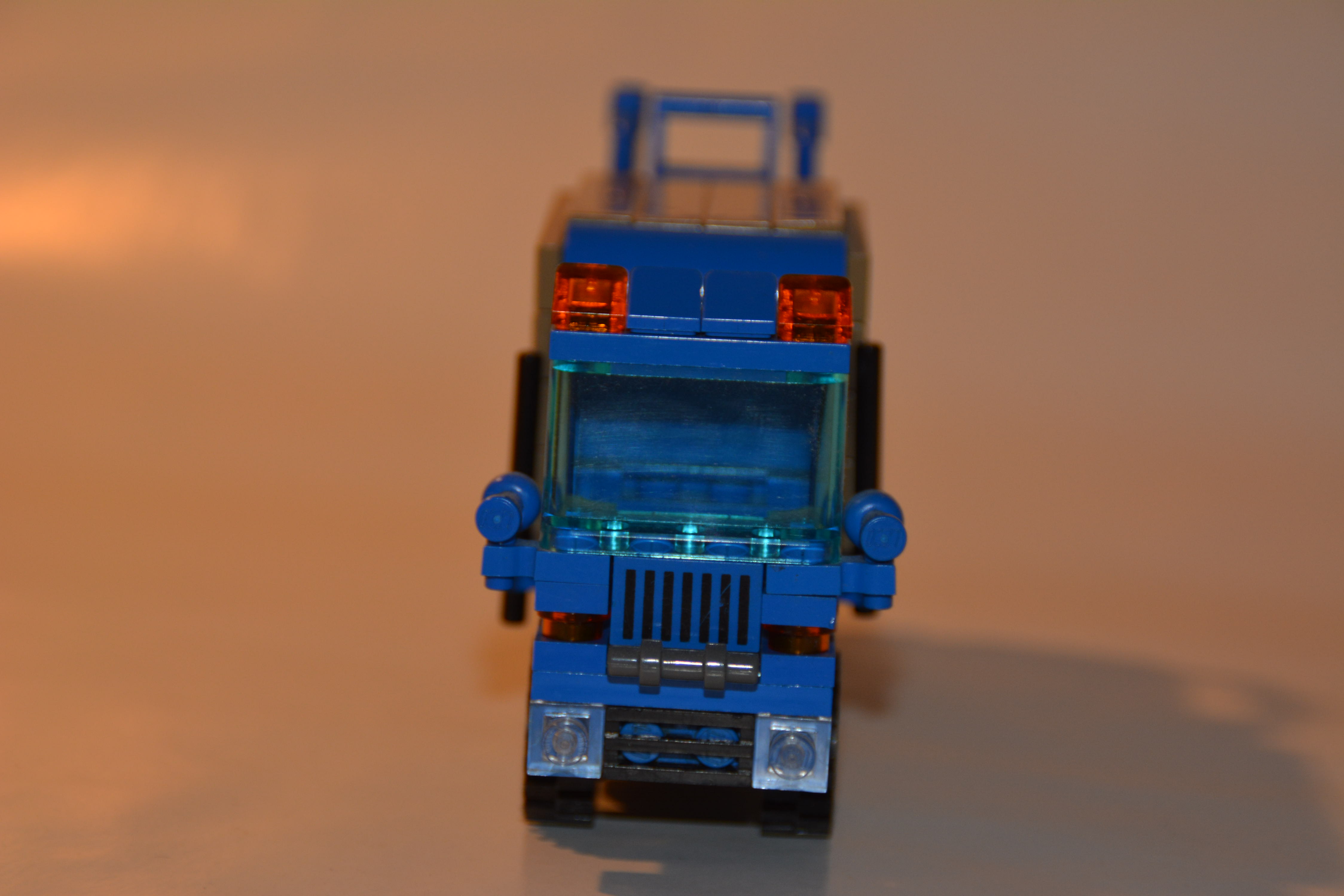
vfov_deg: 9.6
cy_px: 448
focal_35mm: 142
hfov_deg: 14.4
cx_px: 672
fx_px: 5321
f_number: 5.6
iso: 320
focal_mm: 95
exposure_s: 1/80
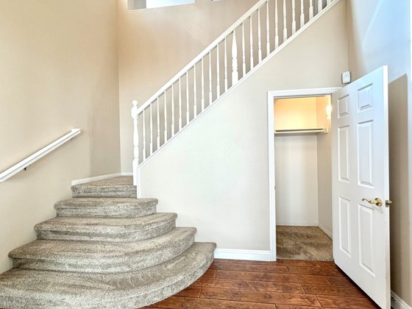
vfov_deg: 78.1
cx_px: 216
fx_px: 190
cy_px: 154
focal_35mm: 16
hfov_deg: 94.4
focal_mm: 2.22
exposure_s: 1/120
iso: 125
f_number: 2.2
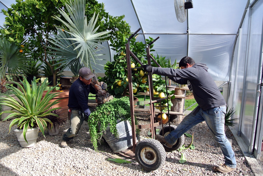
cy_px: 88
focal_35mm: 27
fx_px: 197
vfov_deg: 48.1
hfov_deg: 67.3
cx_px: 132
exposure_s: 1/400
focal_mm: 10
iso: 100
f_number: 4.5
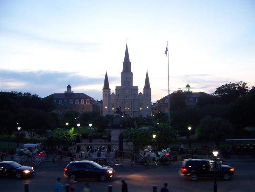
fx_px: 265
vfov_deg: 39.7
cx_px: 128
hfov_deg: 51.4
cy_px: 96
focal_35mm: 36
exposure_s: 1/10
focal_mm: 6
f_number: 3
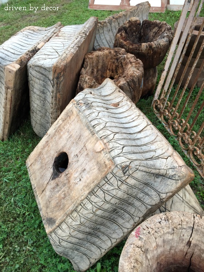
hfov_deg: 48.2
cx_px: 102
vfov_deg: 61.7
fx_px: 228
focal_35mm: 29
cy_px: 136
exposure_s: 1/557
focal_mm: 4.15
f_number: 2.2
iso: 32
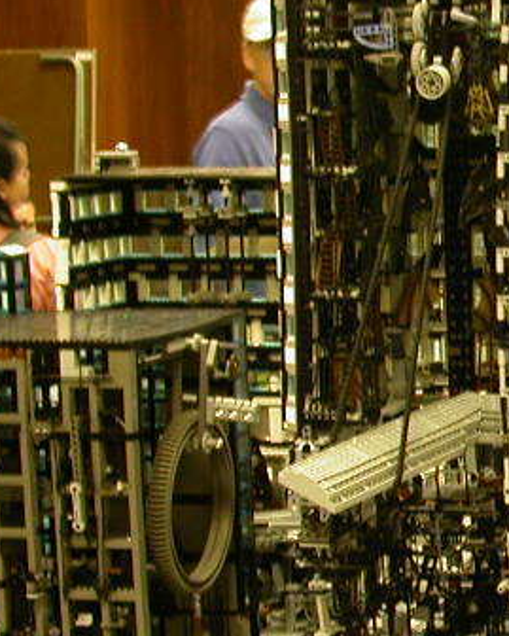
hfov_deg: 12.6
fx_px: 2127
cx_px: 882
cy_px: 348
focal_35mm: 113
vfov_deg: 17.0
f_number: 2.6
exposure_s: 1/3.8
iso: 100
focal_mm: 7.85
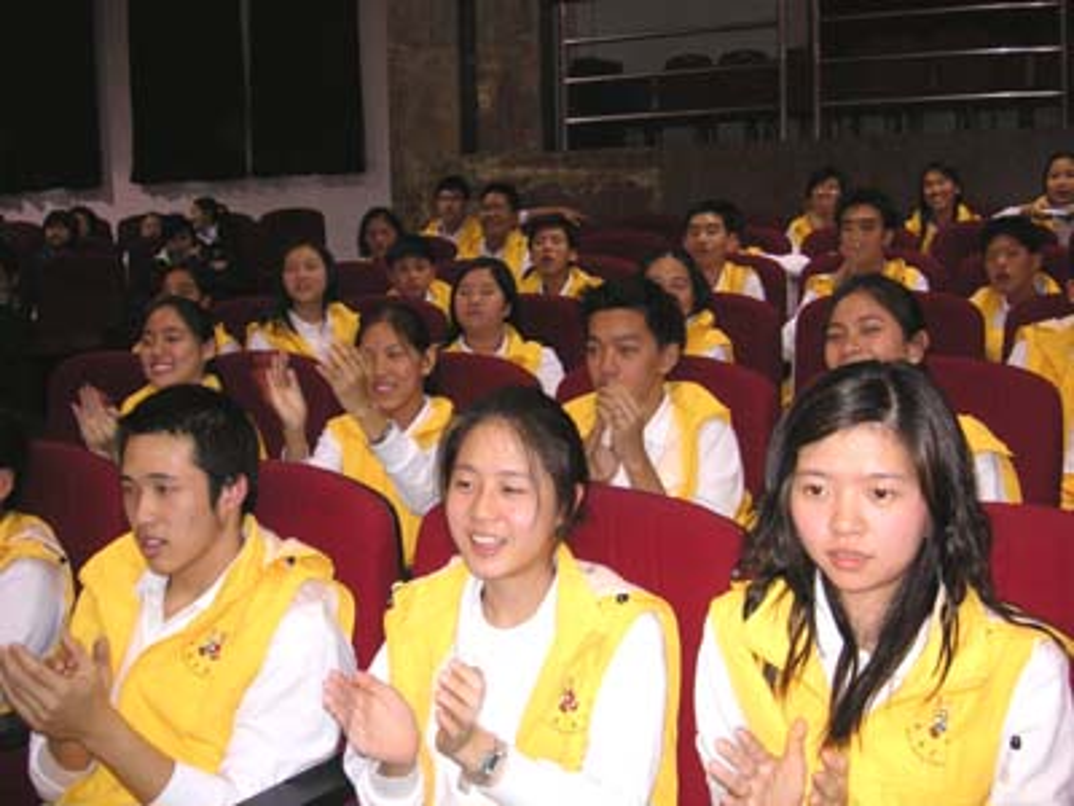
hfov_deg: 50.1
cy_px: 403
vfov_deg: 38.7
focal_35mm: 37
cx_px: 537
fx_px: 1148
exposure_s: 1/45
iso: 160
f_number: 2.8
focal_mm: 6.1
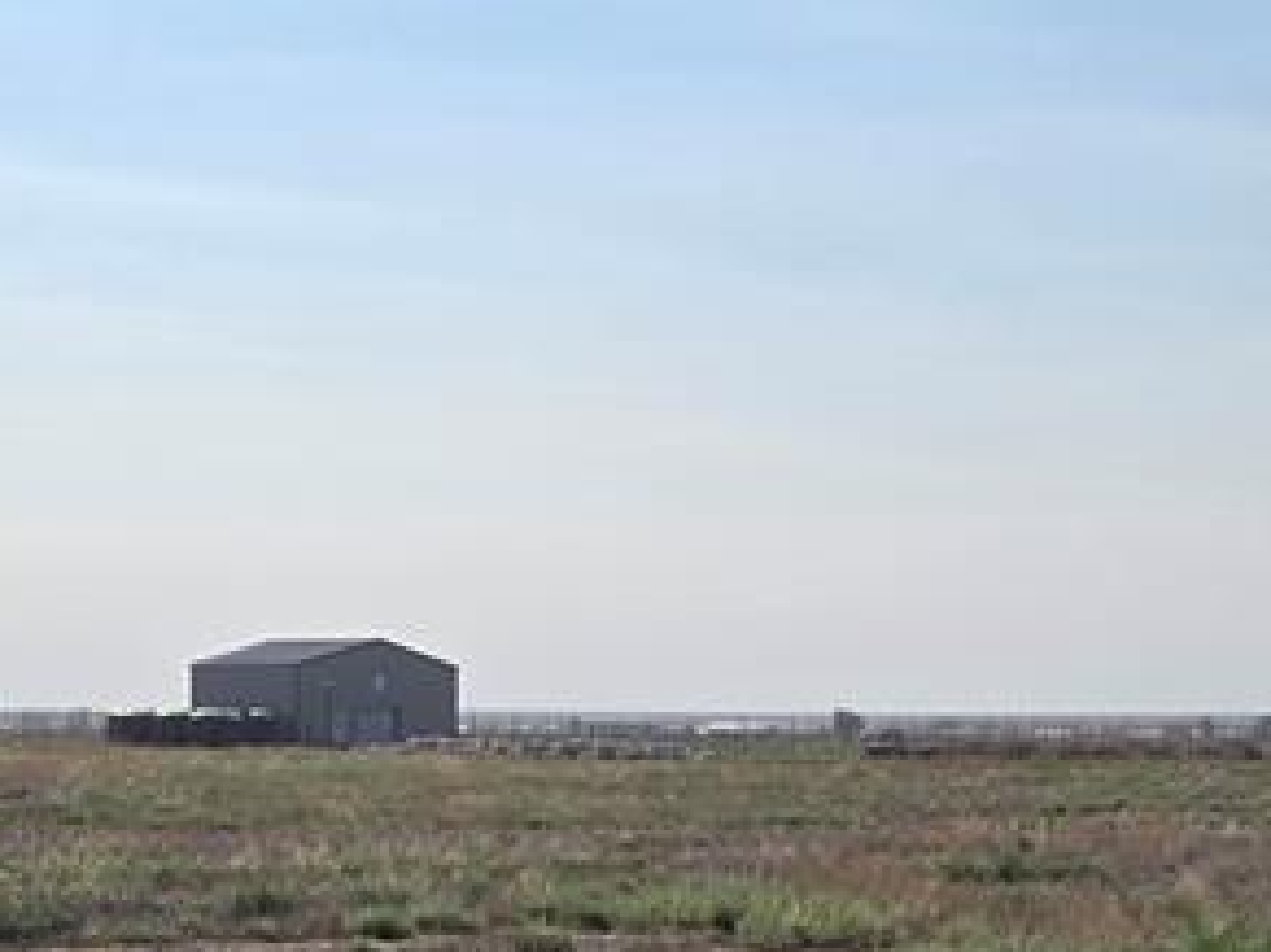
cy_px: 967
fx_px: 2973
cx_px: 651
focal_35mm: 81
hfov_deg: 24.1
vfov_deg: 17.7
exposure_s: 1/3637
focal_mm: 5.4
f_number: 1.8
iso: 25
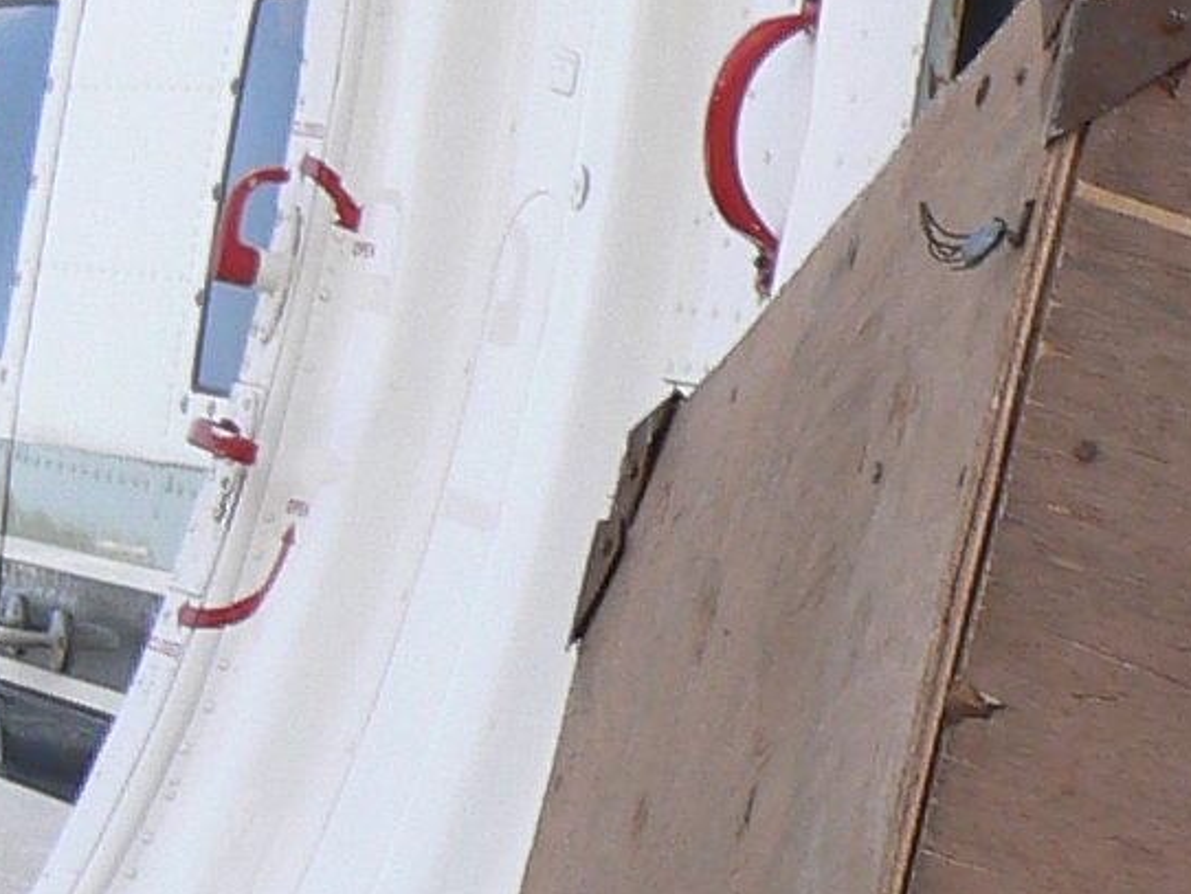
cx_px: 1237
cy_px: 1184
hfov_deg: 10.5
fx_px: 6437
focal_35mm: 187
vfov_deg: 7.8
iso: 80
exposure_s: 1/250
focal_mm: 6
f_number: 5.6
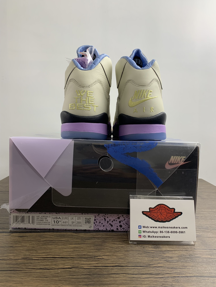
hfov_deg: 53.1
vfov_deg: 67.3
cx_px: 108
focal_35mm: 26
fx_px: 216
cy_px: 144
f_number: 1.8
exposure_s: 1/122
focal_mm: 4.25
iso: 50
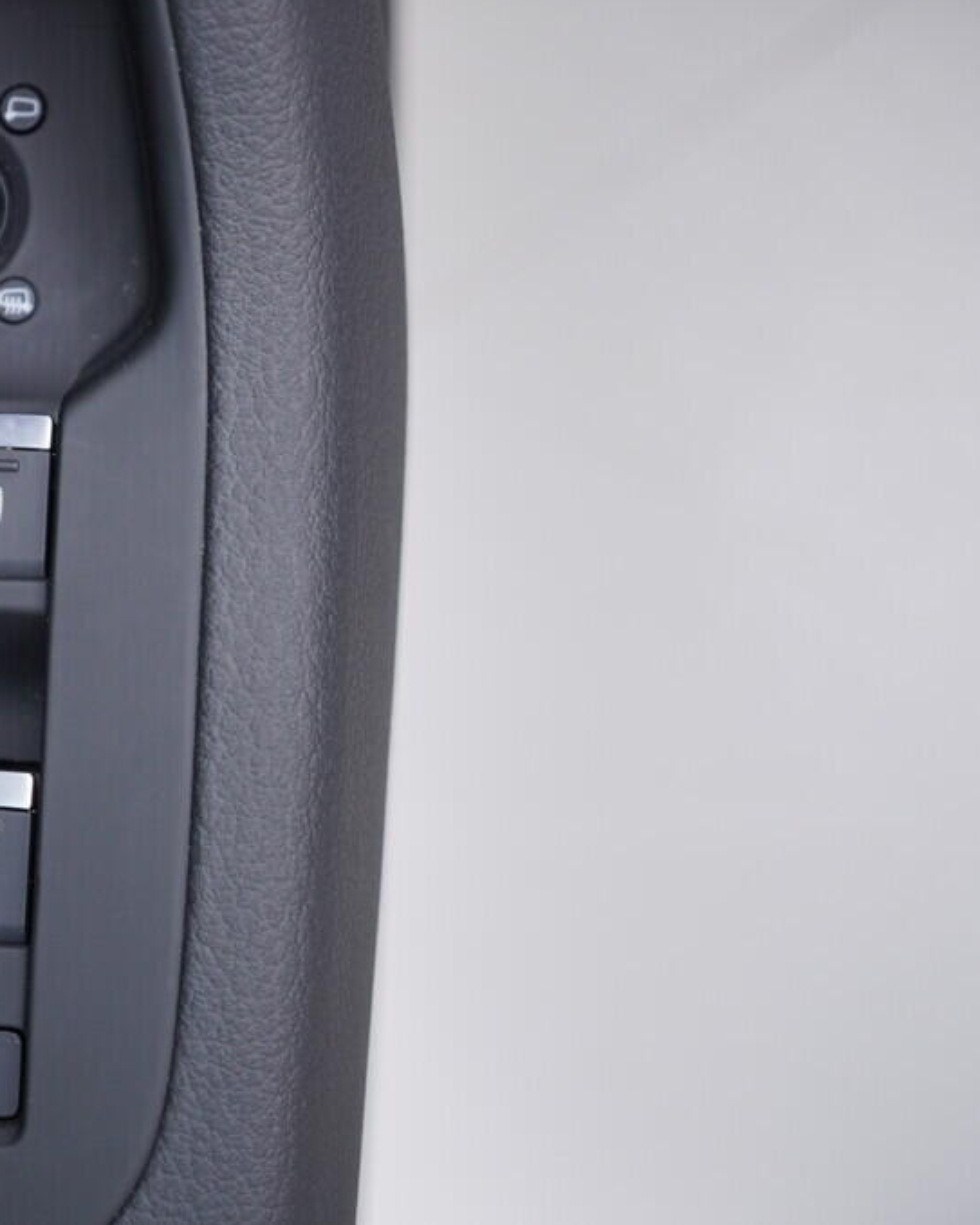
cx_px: 106
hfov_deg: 28.6
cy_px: 610
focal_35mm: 51
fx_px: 1848
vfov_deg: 36.6
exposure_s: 1/40
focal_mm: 24
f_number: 2.8
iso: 160
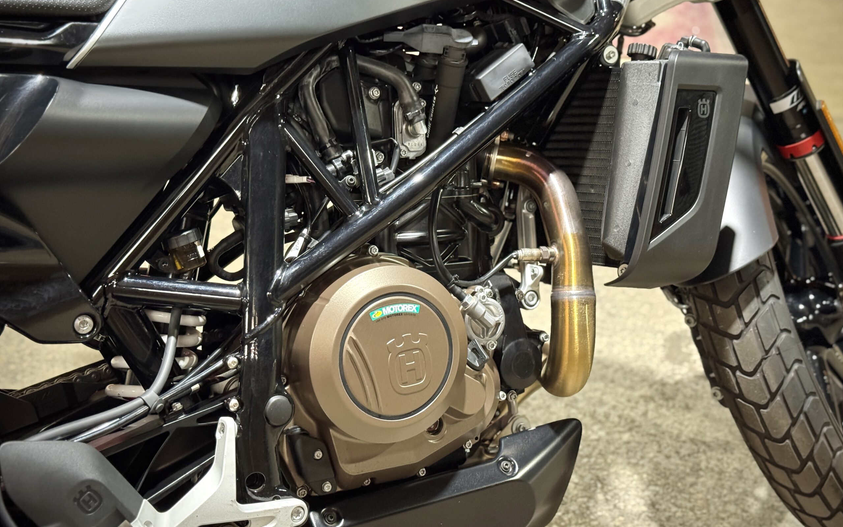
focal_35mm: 51
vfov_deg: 25.3
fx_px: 1172
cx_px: 422
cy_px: 228
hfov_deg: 39.6
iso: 500
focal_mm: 6.76
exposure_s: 1/33
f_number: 1.78
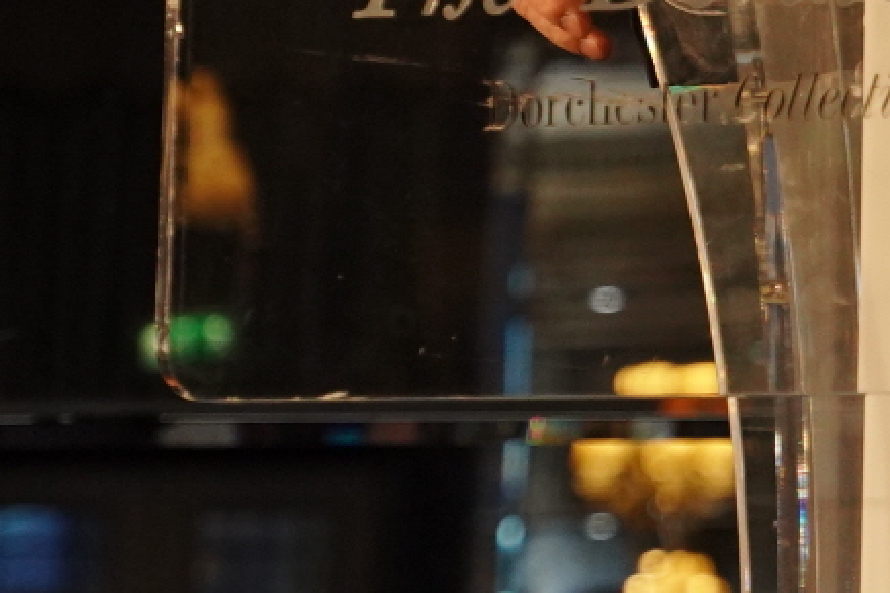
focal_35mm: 405
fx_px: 10012
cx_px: 1800
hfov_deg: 5.0
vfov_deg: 3.4
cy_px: -250
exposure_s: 1/160
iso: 1000
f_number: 3.5
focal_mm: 58.8
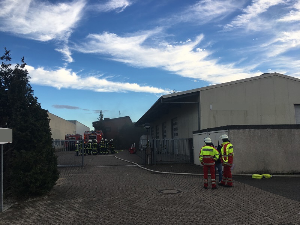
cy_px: 112
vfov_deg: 48.2
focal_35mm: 29
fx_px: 251
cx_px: 150
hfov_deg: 61.7
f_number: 2.2
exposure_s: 1/620
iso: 25
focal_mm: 4.15
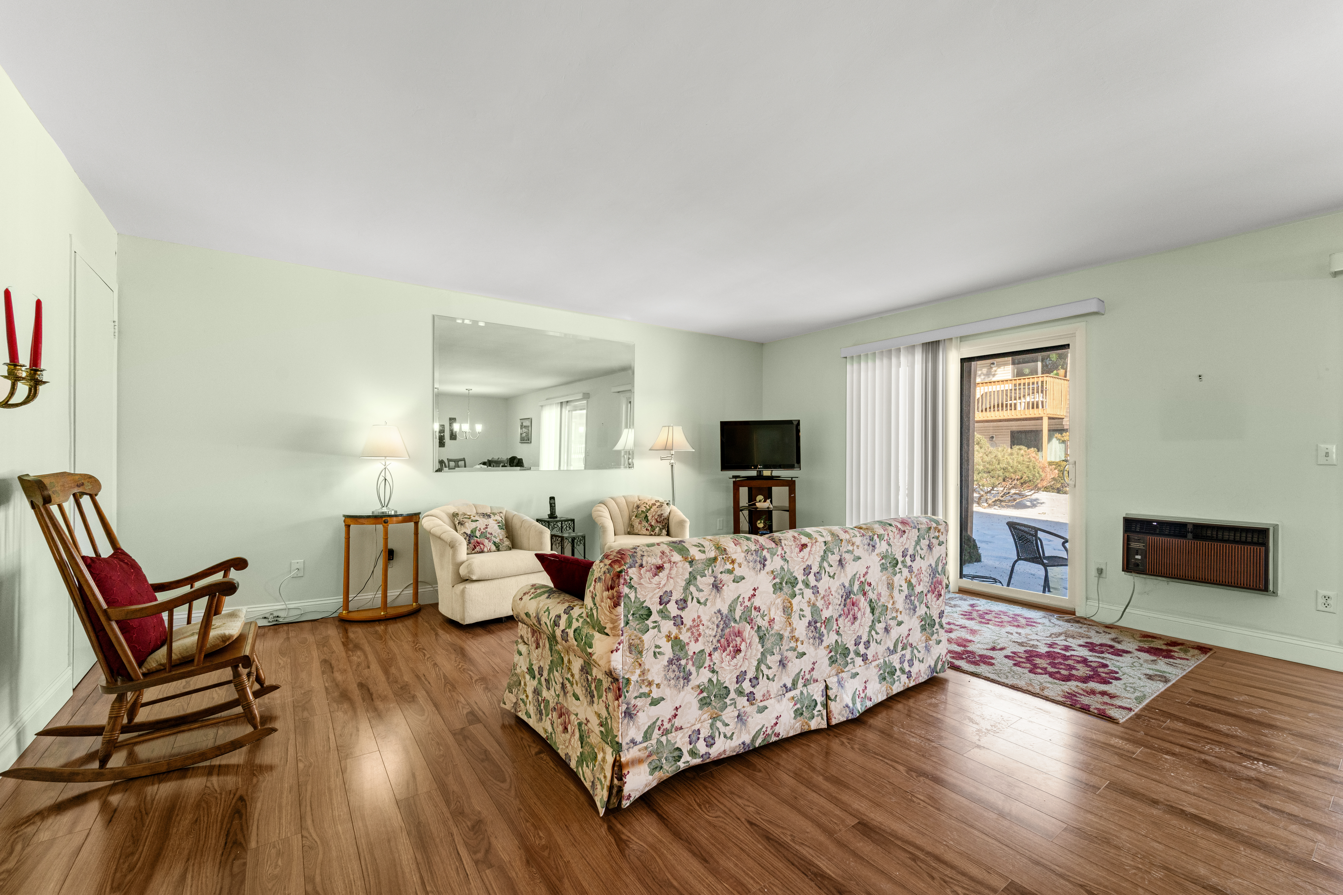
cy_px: 448
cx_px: 672
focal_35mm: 14
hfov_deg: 104.2
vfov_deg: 81.2
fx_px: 522
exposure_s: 1/4
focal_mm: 14
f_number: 9
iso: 320
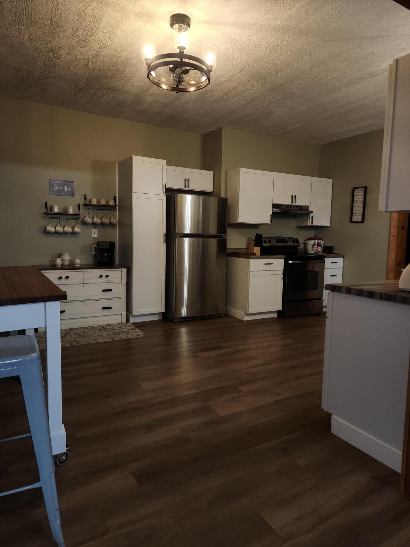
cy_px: 274
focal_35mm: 23
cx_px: 205
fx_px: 363
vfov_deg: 73.9
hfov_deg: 58.9
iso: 100
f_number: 1.8
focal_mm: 6.4
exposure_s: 1/24
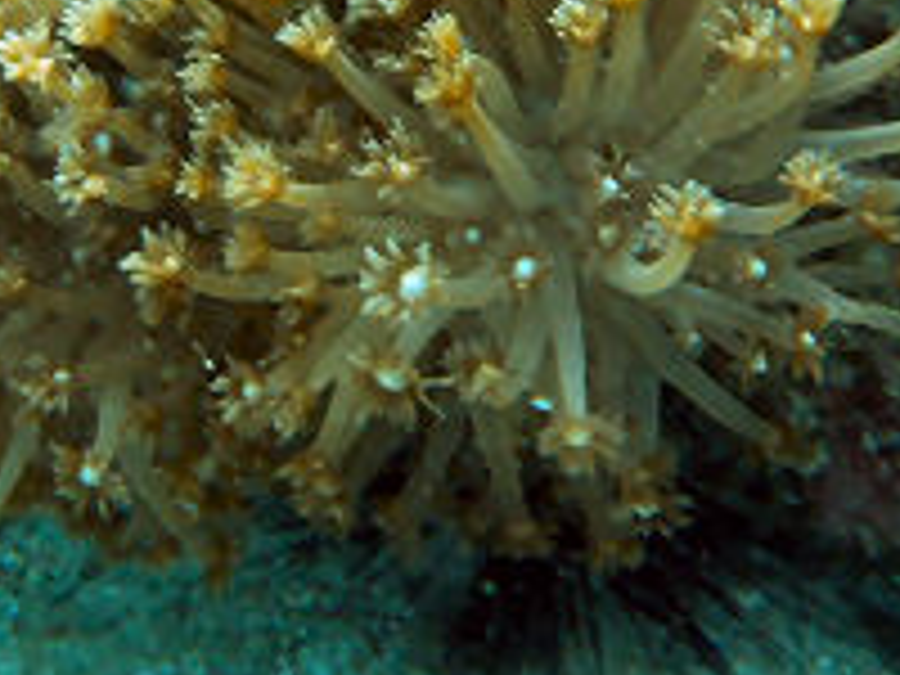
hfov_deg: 29.6
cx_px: 279
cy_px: 16
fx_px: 1690
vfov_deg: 21.8
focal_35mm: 65
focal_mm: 4.6
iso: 80
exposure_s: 1/60
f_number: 3.2
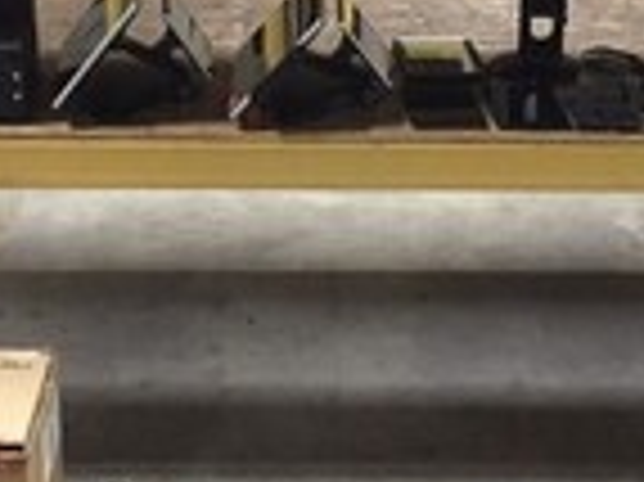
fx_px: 1506
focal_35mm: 81
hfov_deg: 24.1
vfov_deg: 17.9
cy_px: 63
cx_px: 284
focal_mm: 4.15
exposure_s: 1/20
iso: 250
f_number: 2.2
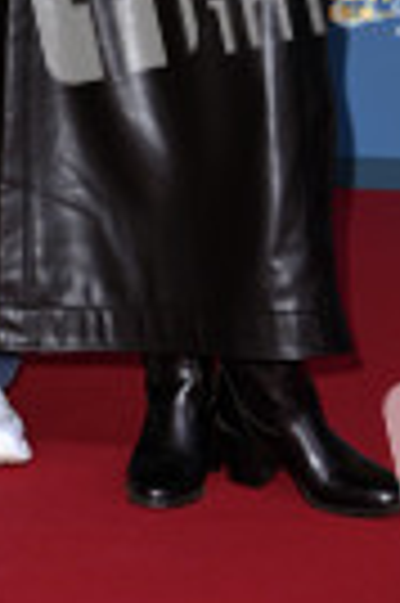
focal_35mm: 269
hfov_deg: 5.1
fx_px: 4495
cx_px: -153
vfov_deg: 7.6
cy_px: -248
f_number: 5.6
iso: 800
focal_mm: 90
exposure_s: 1/200
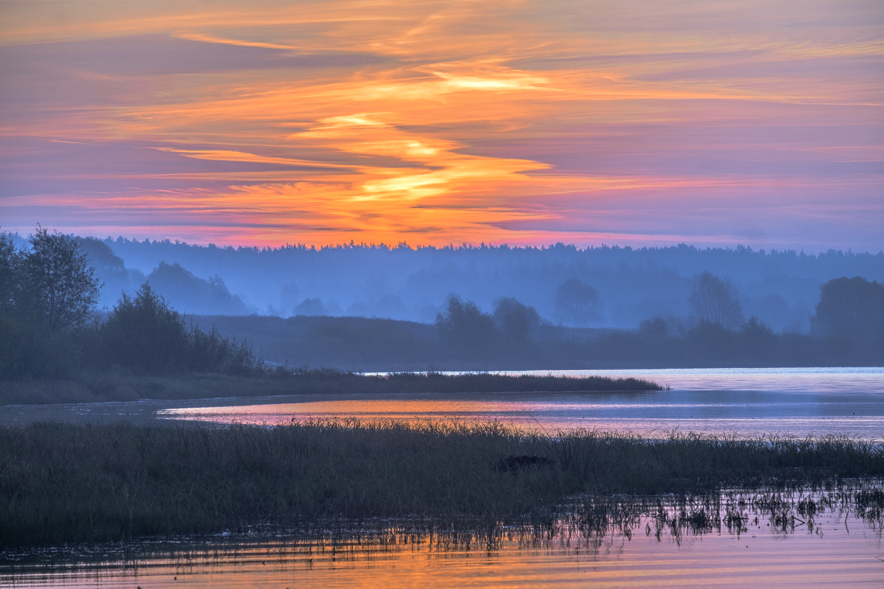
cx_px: 442
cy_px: 294
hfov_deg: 6.9
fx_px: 7365
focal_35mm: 300
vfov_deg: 4.6
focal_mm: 200
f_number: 8
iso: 200
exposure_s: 1/125
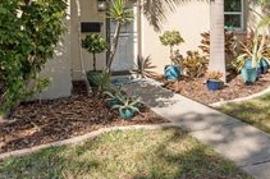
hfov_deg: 50.7
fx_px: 285
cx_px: 124
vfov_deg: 33.3
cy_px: 21
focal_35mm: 38
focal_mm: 16
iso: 100
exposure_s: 1/50
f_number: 6.3
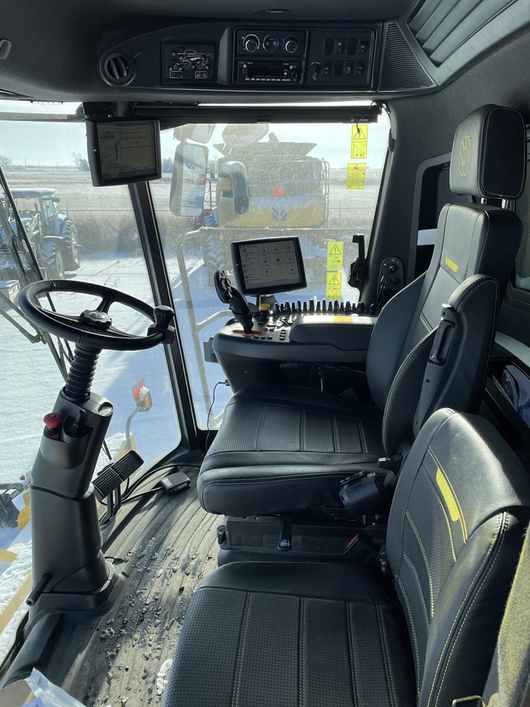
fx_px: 531
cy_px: 354
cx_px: 265
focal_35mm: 26
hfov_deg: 53.1
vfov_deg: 67.3
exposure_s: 1/1289
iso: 32
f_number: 1.6
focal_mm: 4.2
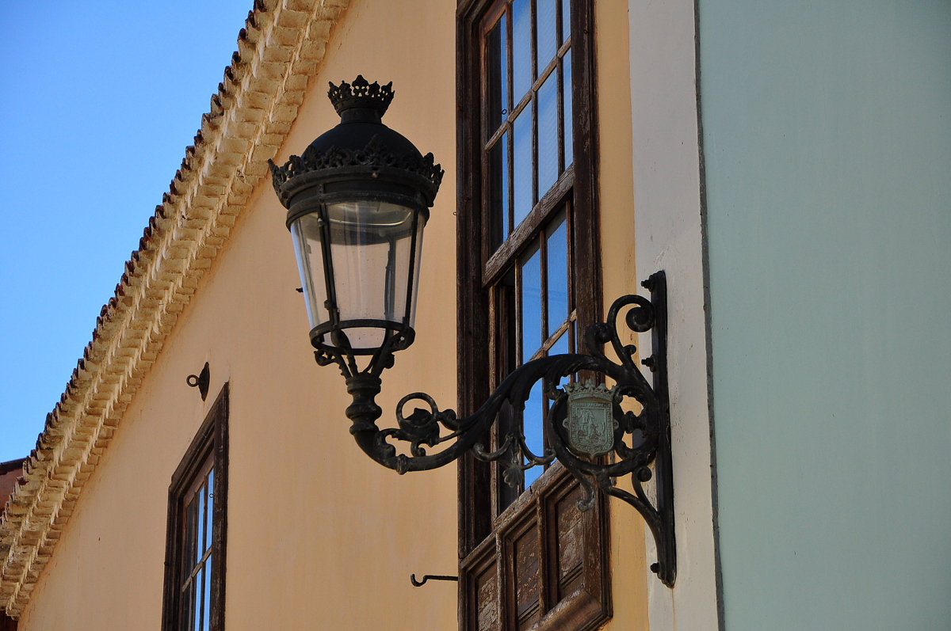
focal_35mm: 147
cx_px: 476
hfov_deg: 14.0
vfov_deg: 9.3
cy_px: 316
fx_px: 3878
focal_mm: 98
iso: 400
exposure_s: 1/1000
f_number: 8
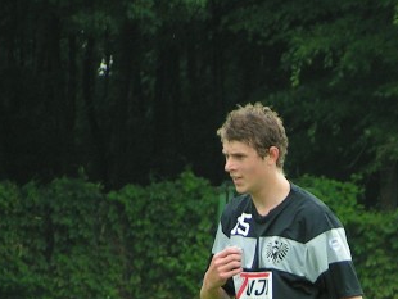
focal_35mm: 531
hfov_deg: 3.7
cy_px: 384
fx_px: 6110
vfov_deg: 2.8
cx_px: 335
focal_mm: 31.5
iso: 64
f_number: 3.5
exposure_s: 1/250
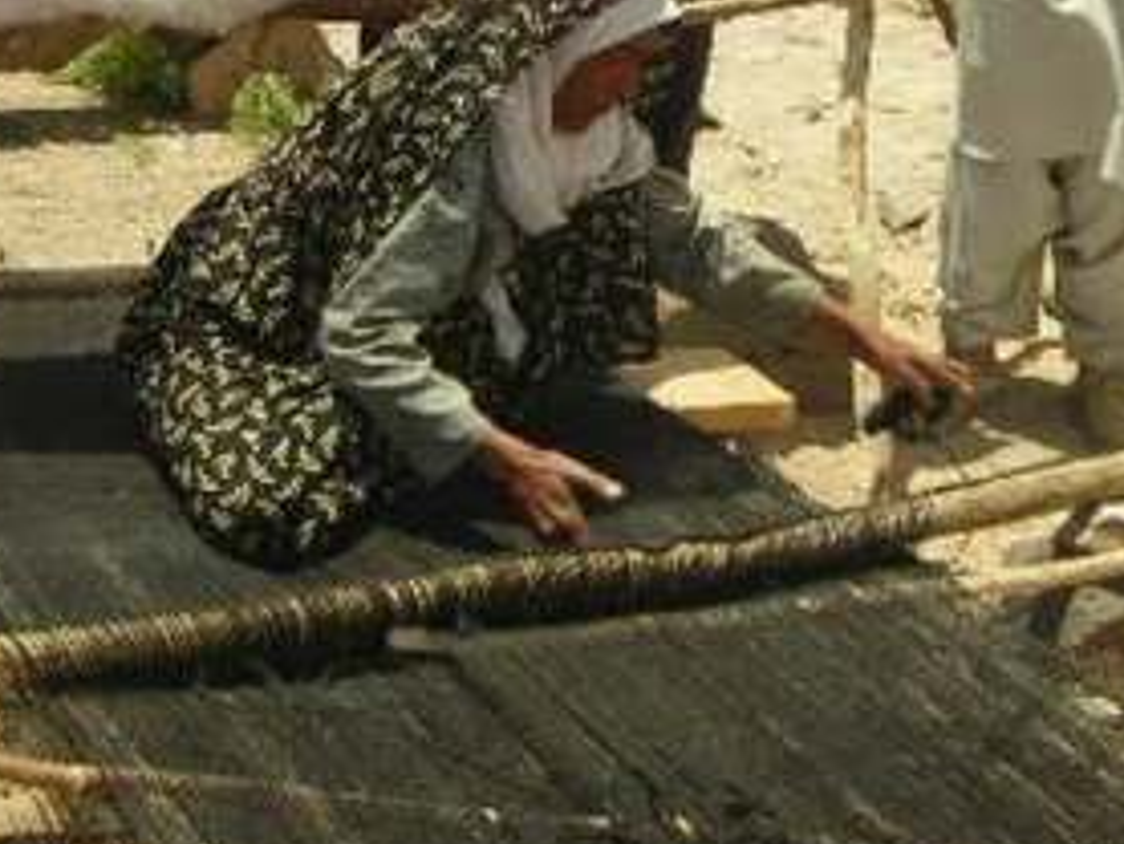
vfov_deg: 17.2
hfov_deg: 23.0
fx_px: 2761
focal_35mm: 85
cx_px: 678
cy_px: 160
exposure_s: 1/164
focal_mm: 6.3
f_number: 6.4
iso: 50
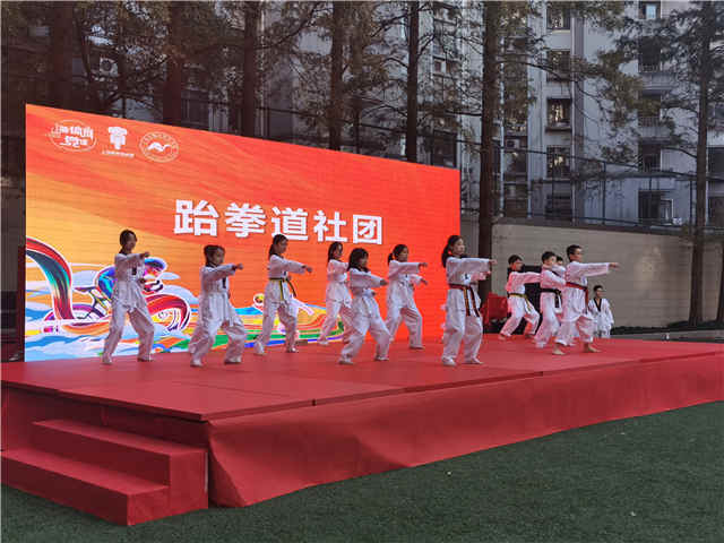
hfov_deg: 43.9
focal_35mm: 43
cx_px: 362
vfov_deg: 33.6
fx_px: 899
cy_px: 272
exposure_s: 1/990
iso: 50
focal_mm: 5.56
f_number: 1.6
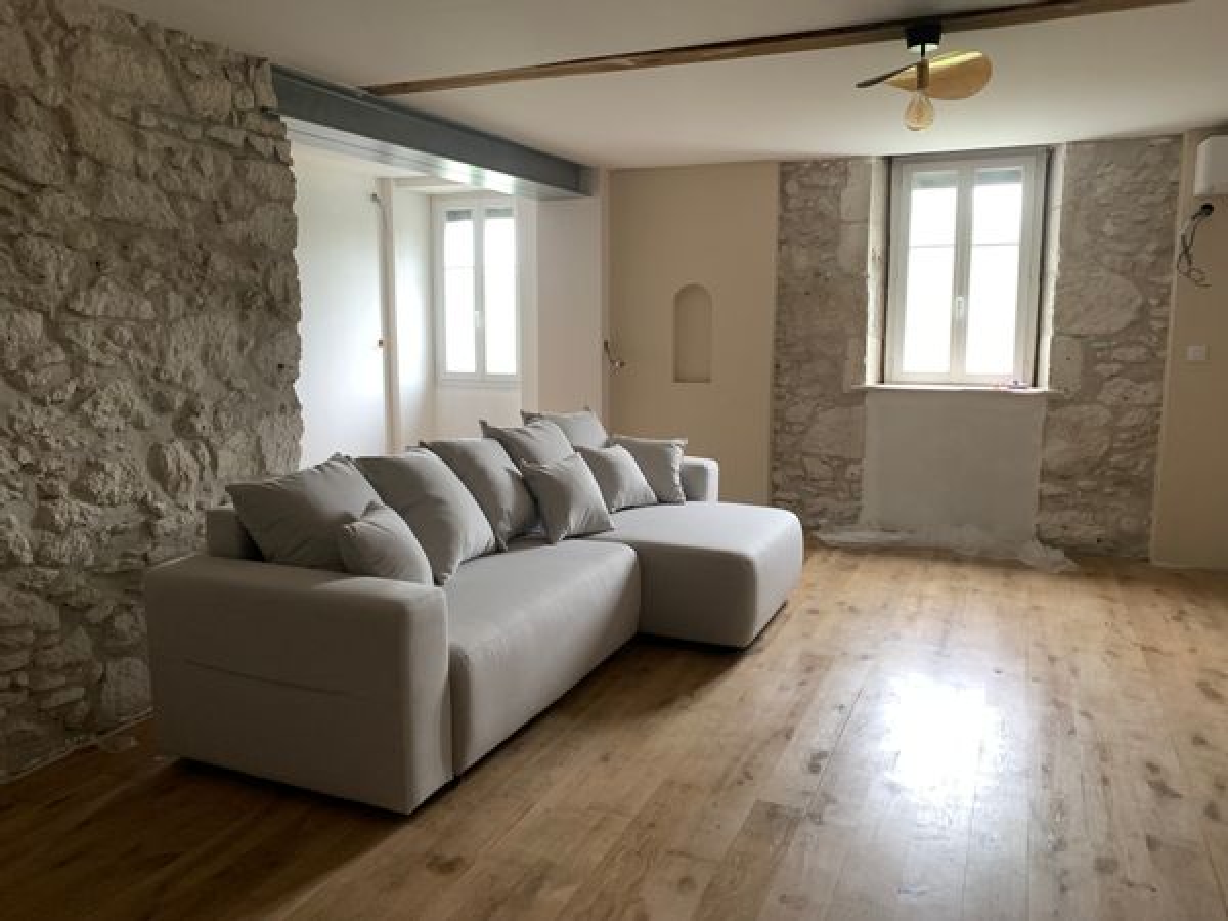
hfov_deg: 67.3
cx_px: 614
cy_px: 460
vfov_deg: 53.1
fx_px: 922
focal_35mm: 26
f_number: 1.8
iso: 250
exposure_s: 1/60
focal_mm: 4.25
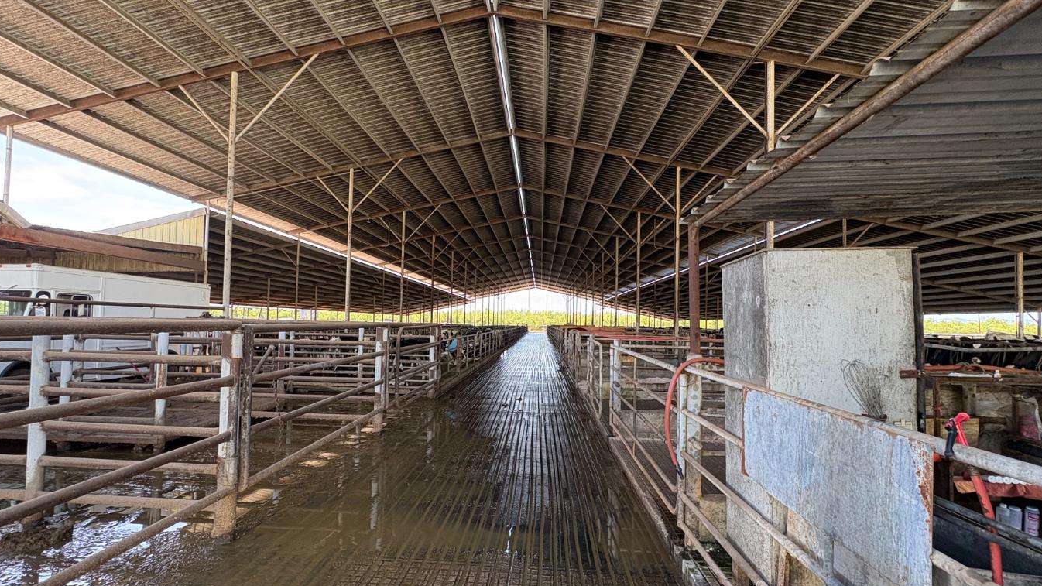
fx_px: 470
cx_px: 507
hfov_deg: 95.9
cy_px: 312
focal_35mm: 17
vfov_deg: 63.9
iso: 100
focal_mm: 2.22
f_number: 2.2
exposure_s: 1/132
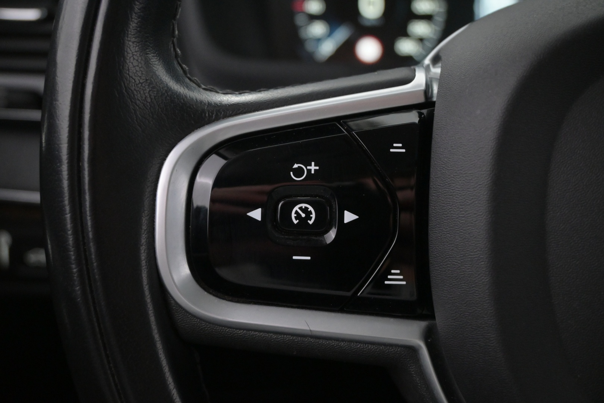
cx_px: 302
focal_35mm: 45
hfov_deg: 43.6
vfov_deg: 29.9
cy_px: 202
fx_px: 755
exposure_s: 1/50
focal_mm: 30
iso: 3600
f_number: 4.8
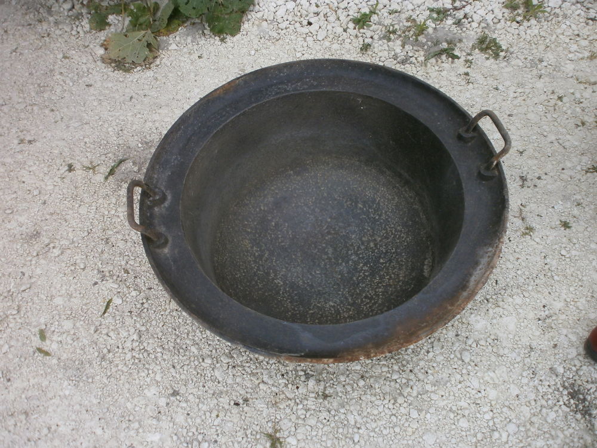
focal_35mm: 27
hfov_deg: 65.3
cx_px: 298
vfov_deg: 51.4
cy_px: 224
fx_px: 466
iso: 100
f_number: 2.9
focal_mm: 4.8
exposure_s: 1/320
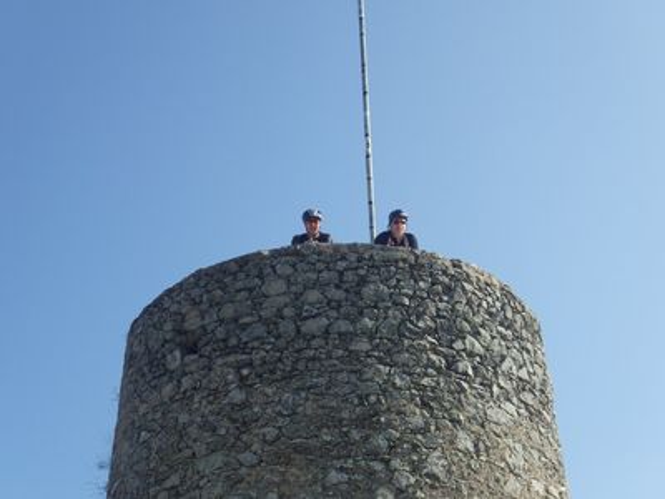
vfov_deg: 23.7
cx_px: 332
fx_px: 1191
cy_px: 250
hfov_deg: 31.2
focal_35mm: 62
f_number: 5.5
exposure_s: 1/400
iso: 125
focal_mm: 11.1
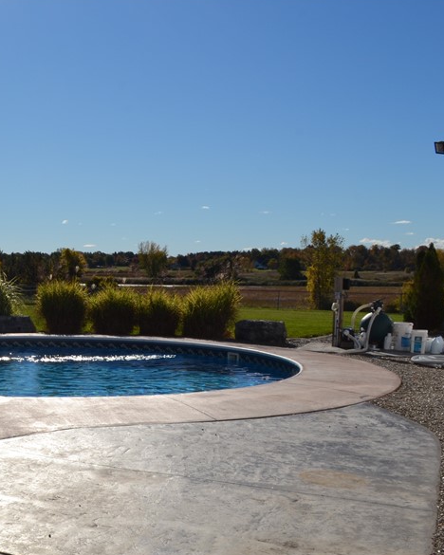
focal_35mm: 47
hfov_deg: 29.1
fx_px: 772
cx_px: -39
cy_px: 335
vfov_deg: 39.4
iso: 100
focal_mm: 18
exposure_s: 1/200
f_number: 13
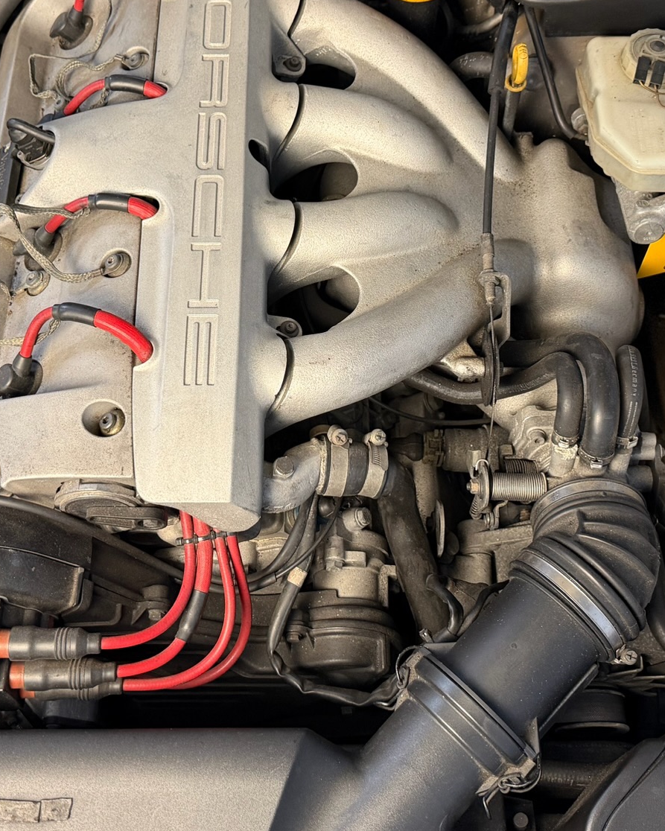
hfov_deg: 34.9
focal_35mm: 43
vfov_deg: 42.7
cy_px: 328
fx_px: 1058
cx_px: 311
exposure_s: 1/50
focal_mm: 6.76
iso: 320
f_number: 1.78
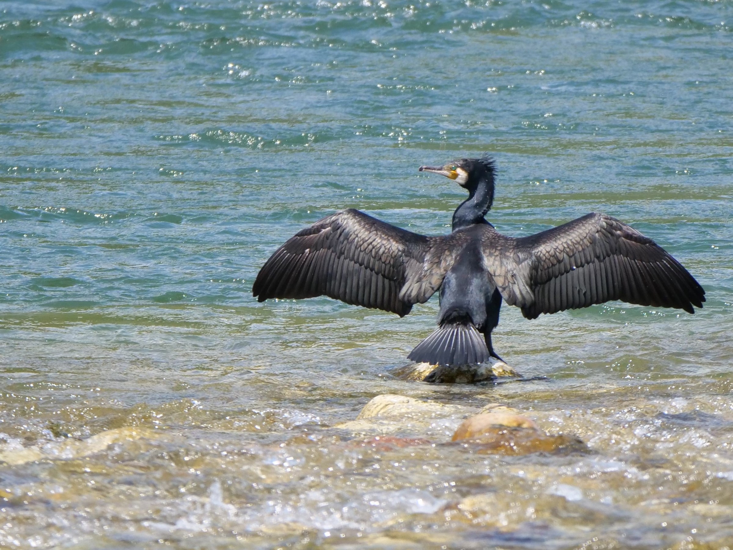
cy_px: 275
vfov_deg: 1.9
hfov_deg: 2.5
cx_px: 366
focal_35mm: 800
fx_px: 16940
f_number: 6.3
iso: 800
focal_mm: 400
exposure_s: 1/1600
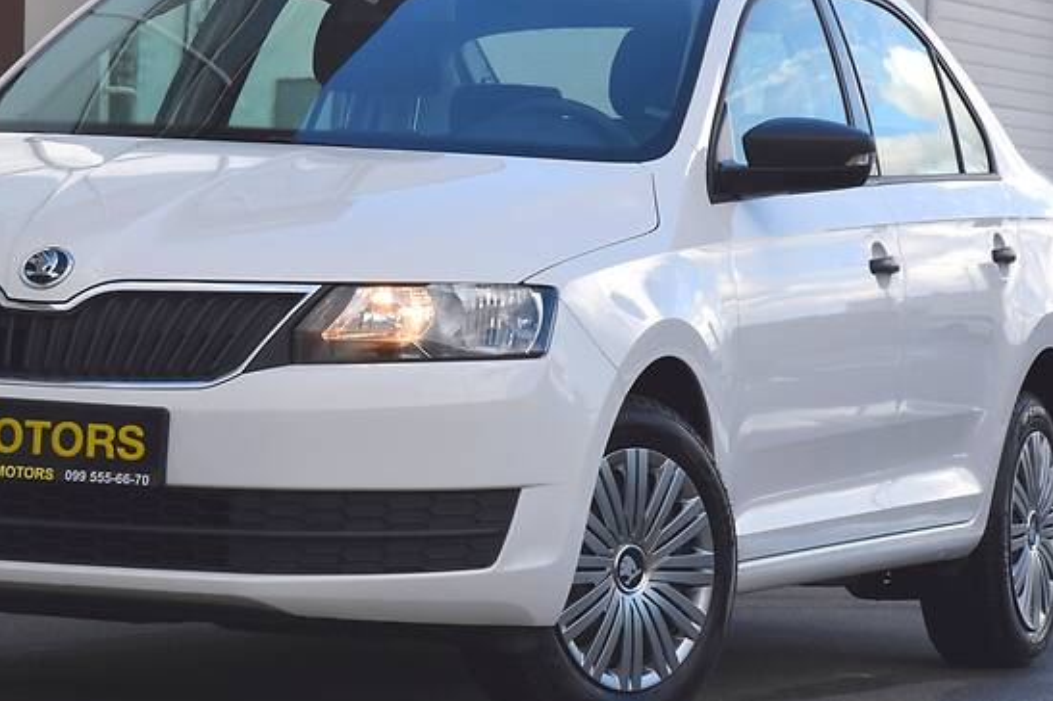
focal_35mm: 215
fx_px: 6285
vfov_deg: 6.4
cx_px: 383
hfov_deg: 9.6
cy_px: 288
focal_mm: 98
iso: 200
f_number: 8
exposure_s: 1/250
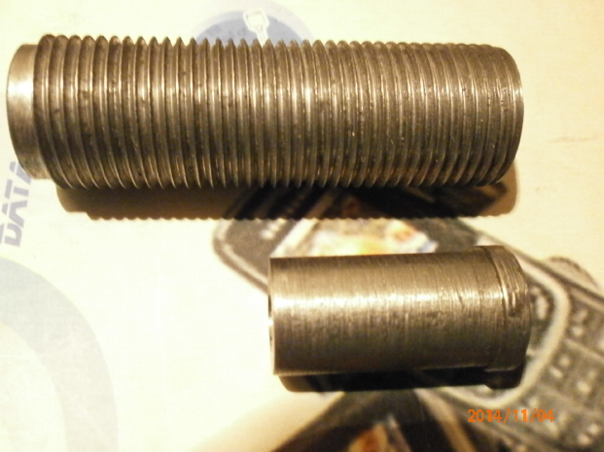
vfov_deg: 42.9
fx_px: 575
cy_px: 230
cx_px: 296
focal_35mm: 33
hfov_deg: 55.4
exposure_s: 1/20
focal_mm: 5.8
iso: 800
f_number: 3.1
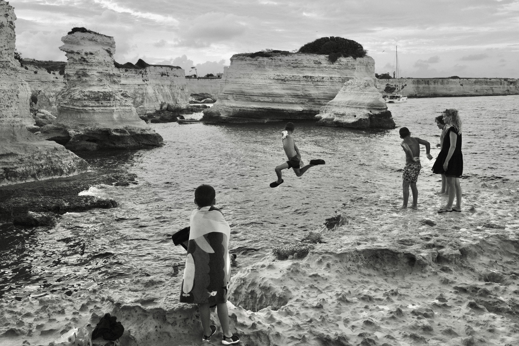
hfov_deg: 54.4
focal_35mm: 35
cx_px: 260
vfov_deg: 37.9
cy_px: 173
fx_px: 505
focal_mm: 23
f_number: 8
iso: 800
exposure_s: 1/250
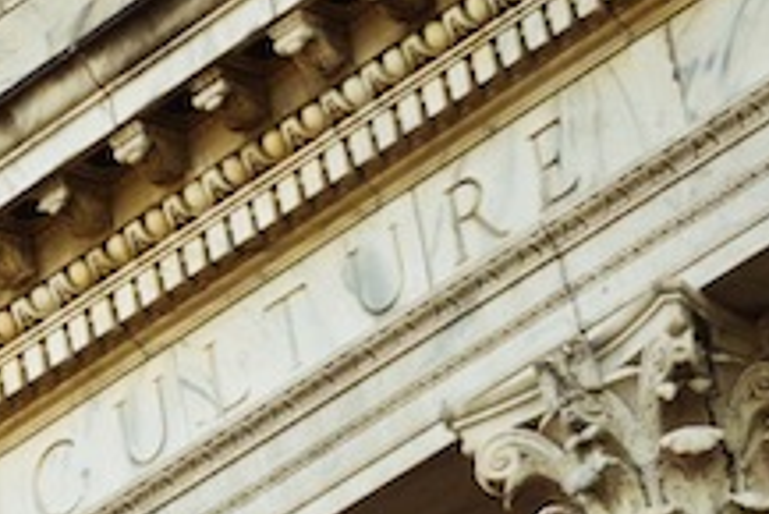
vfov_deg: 3.8
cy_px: 856
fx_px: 7673
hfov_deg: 5.7
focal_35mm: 359
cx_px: -393
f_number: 7.1
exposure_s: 1/320
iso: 400
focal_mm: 52
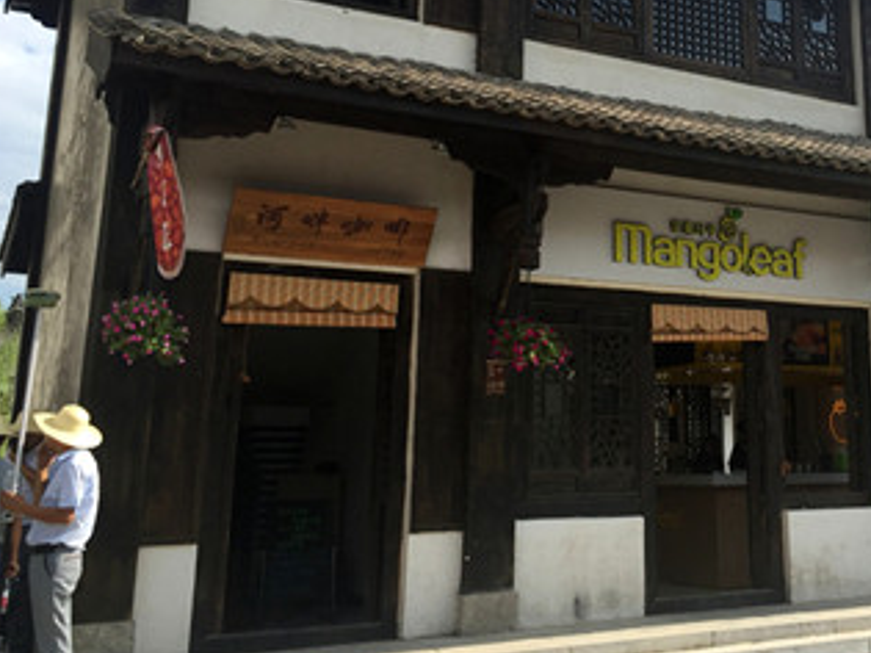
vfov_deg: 31.0
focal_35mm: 46
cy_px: 165
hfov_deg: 39.9
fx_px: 1157
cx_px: 669
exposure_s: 1/1130
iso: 32
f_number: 2.2
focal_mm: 4.15
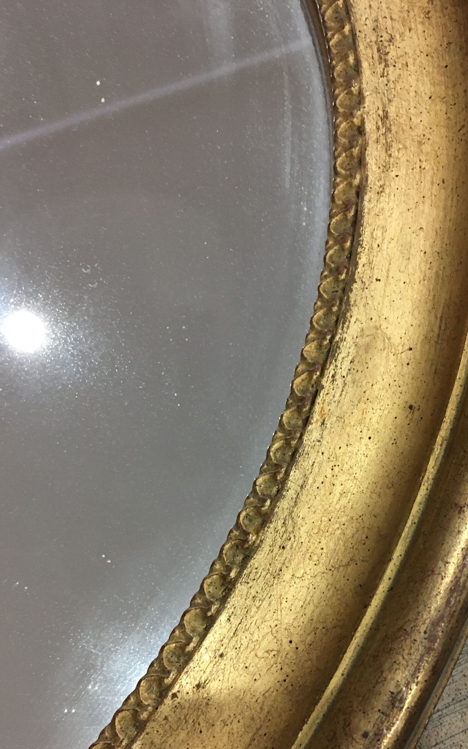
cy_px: 515
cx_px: 319
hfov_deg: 29.6
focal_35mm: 43
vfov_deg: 45.3
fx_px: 877
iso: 160
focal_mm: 4.15
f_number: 2.2
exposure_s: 1/33
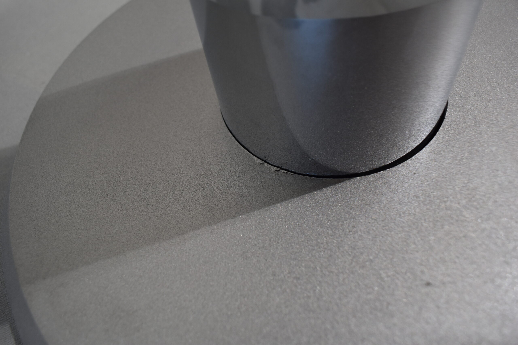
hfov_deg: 67.4
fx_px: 388
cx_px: 259
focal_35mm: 27
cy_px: 172
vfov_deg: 47.9
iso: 400
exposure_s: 1/60
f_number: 5.6
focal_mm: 18
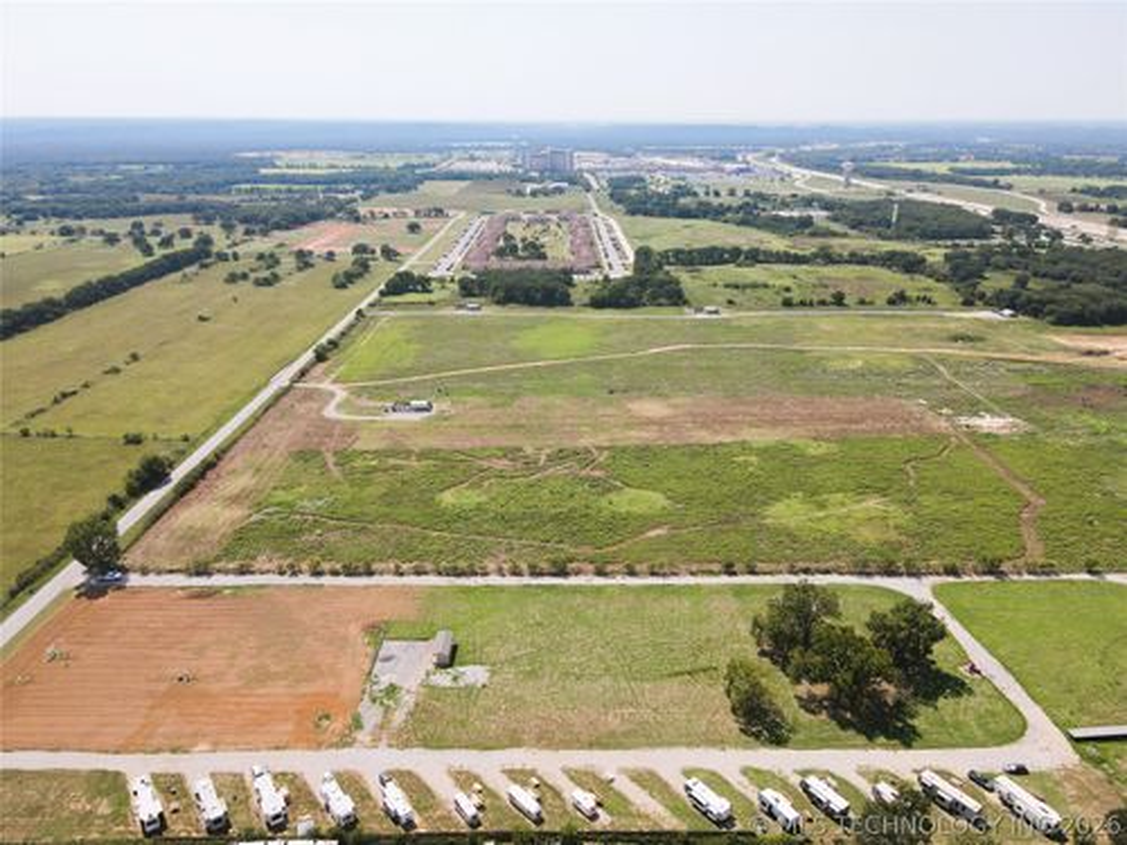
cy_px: 422
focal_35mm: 24
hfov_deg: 71.6
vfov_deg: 56.8
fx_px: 781
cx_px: 564
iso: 100
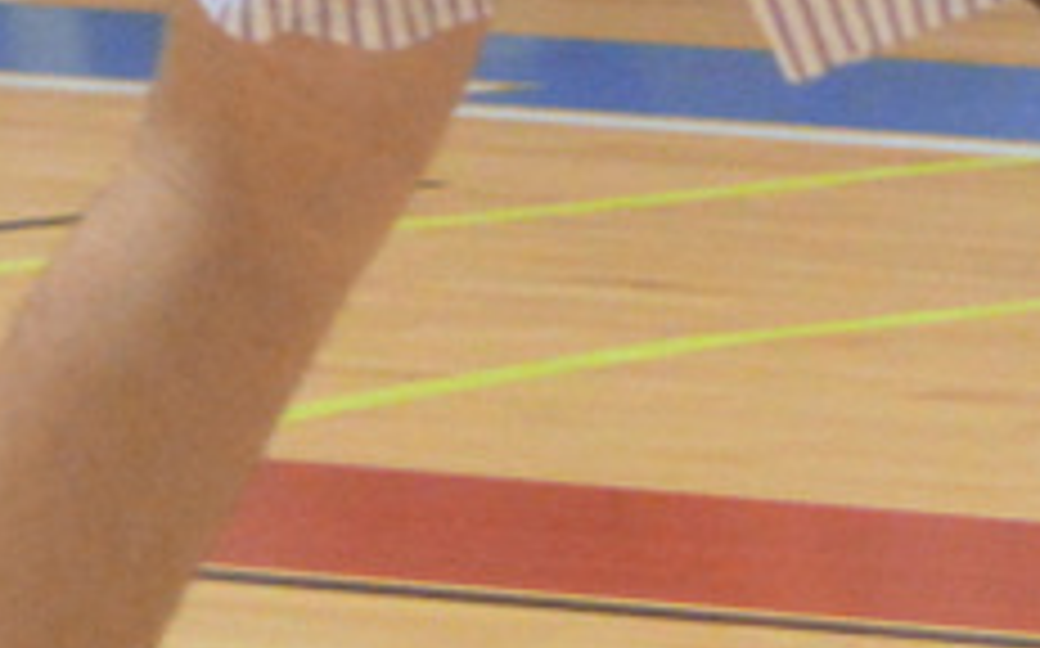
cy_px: -1089
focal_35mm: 855
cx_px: 1954
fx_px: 24216
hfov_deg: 2.5
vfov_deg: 1.5
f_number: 6.3
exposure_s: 1/400
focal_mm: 86
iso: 3200
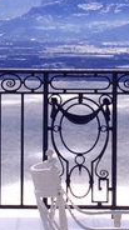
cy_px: 73
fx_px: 1660
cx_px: 88
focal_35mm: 272
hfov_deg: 4.5
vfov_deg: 7.9
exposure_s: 1/320
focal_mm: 31
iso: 100
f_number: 9
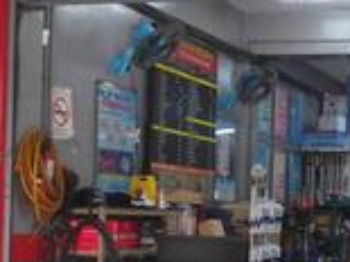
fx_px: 940
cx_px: 393
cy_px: 194
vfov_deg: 15.8
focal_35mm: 93
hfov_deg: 20.1
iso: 80
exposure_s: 1/45
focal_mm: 7.8
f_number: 2
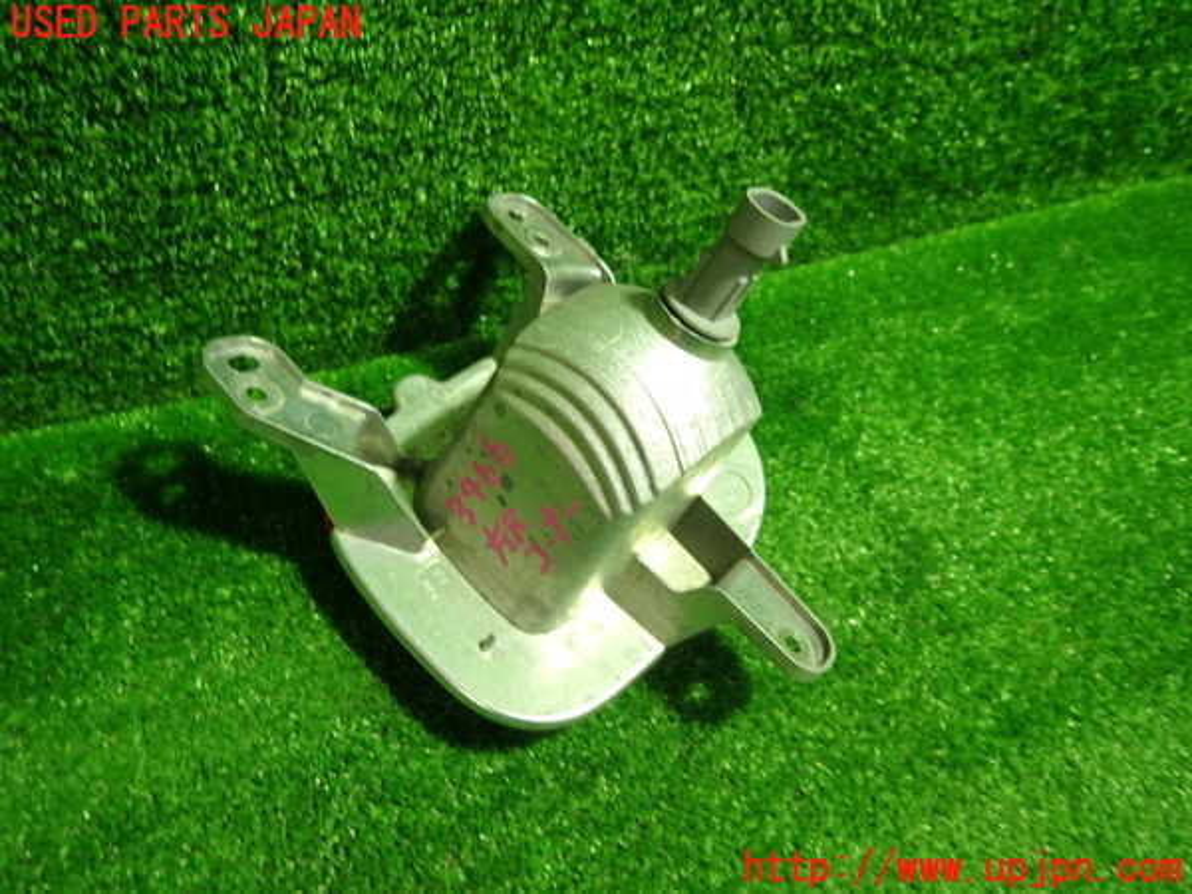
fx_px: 861
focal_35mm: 25
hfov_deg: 69.4
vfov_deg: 54.9
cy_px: 447
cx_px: 596
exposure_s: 1/30
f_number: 2
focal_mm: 4.5
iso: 200
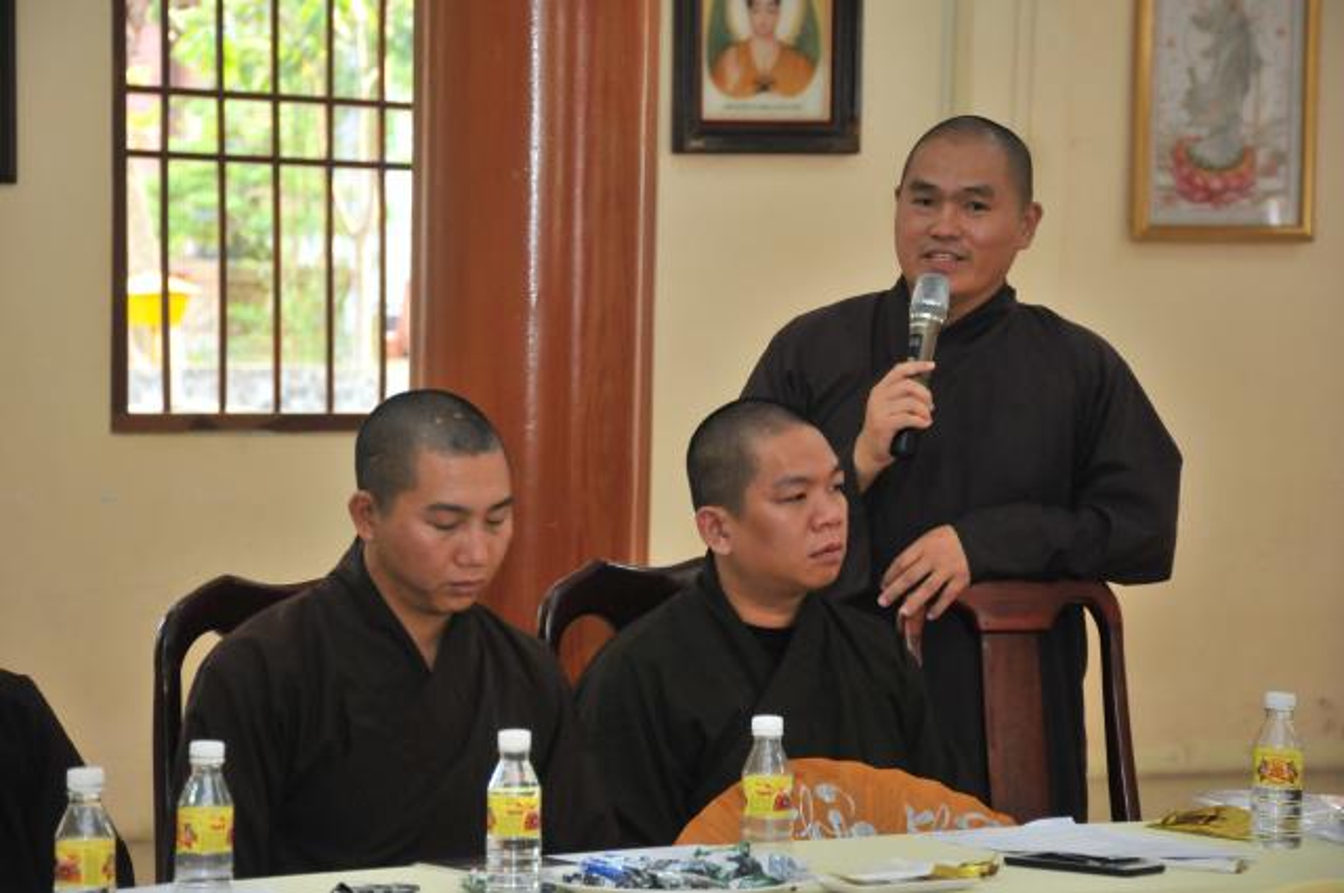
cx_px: 672
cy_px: 446
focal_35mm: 135
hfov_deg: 15.2
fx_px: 5034
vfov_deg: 10.1
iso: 1000
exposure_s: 1/50
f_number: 5.3
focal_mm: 90
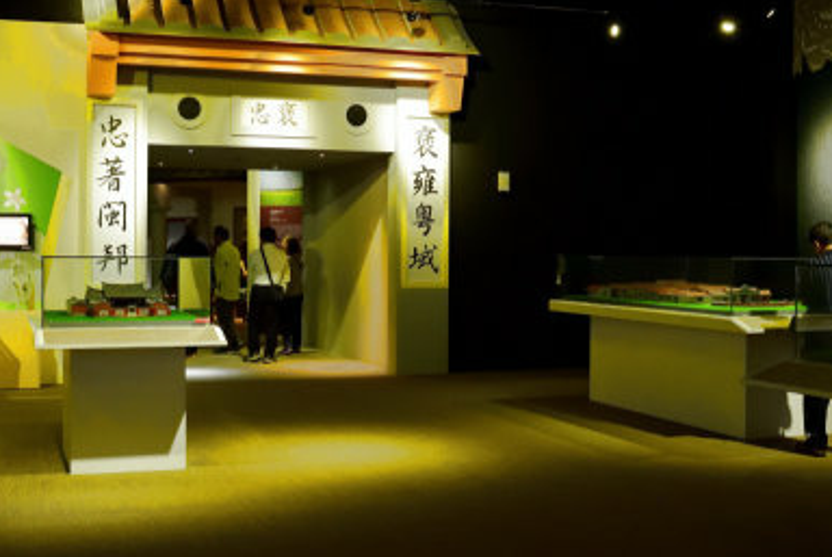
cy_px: 260
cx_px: 379
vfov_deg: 28.1
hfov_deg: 41.0
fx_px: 1111
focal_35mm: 48
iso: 1250
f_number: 5.6
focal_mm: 24
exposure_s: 1/30
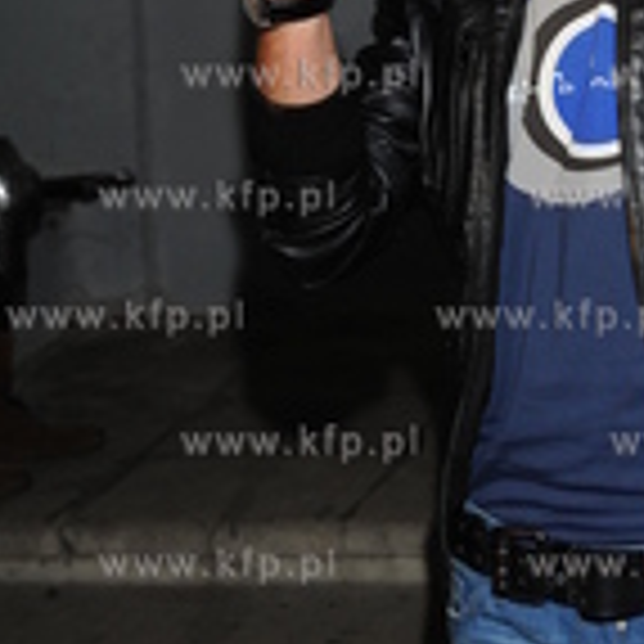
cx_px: 585
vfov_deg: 19.0
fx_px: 1894
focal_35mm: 90
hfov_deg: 18.9
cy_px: 68
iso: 800
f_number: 5.6
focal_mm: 38
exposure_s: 1/80
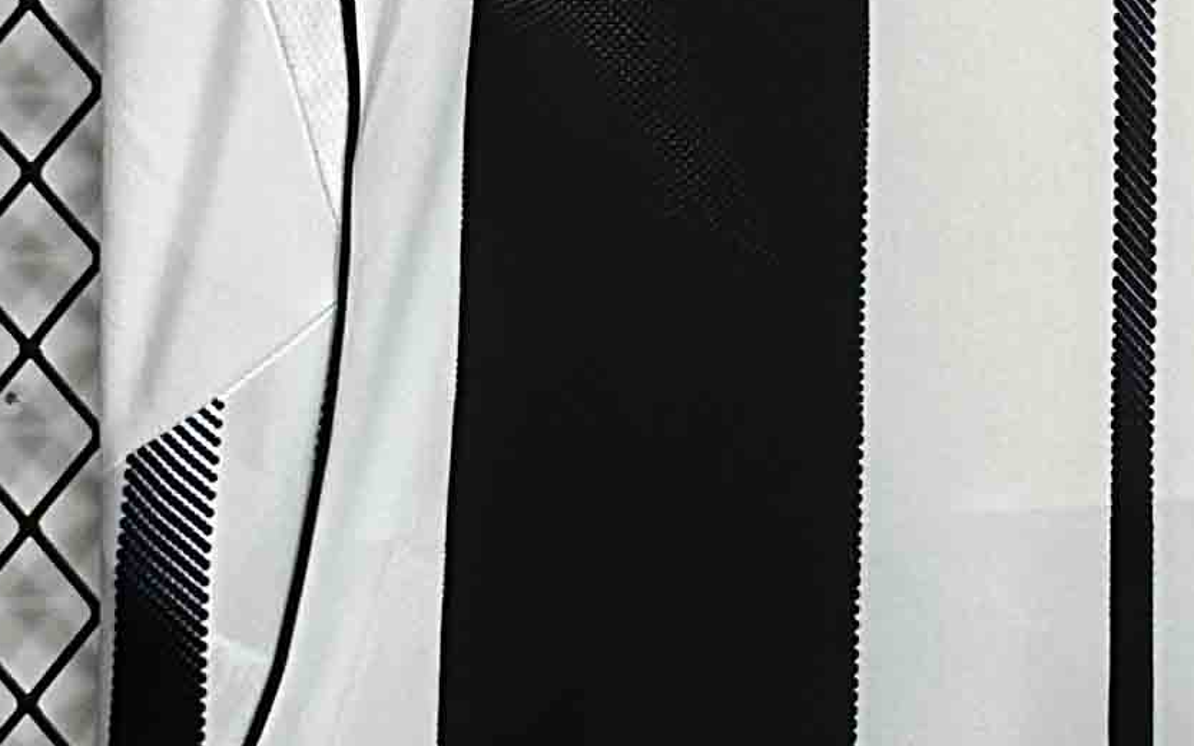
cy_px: 231
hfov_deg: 16.7
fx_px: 4002
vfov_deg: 10.6
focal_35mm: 123
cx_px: 1111
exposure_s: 1/50
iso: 400
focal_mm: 6.86
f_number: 1.78
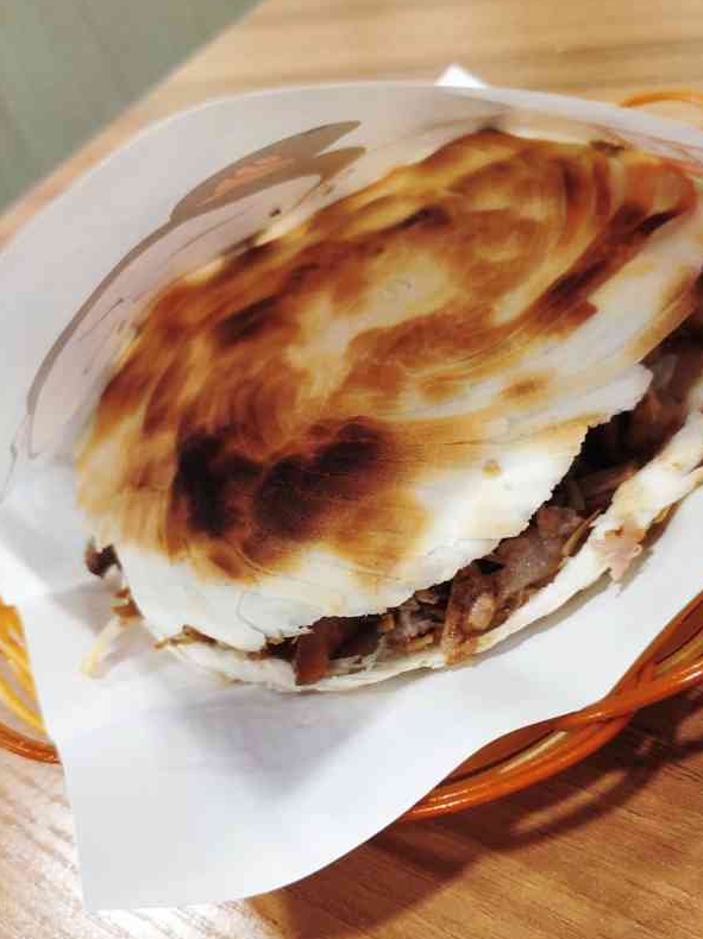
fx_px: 868
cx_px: 413
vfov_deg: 56.7
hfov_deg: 43.9
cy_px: 524
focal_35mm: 32
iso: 361
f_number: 1.8
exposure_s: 1/25
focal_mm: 3.82
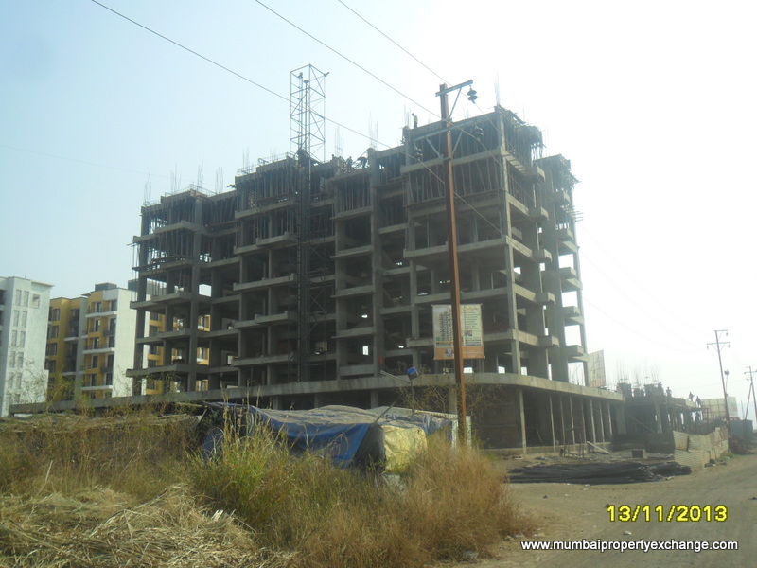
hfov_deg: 56.8
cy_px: 284
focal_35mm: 32
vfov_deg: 44.2
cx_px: 378
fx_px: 700
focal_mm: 5.7
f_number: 3.7
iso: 100
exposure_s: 1/1000
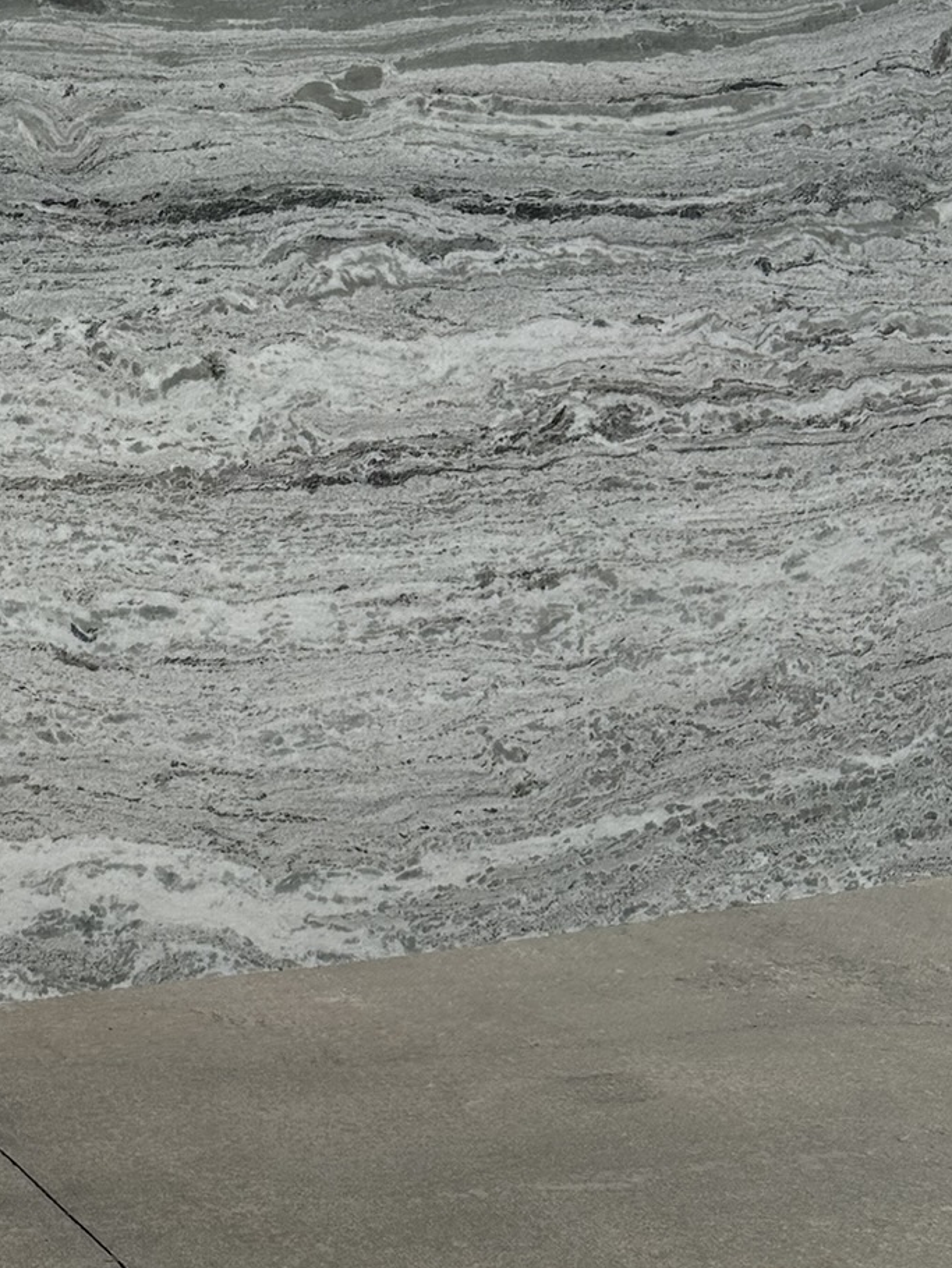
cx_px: 39
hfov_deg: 25.9
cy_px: 322
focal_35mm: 54
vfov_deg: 34.8
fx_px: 1979
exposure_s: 1/5000
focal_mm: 6.86
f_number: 1.78
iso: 80
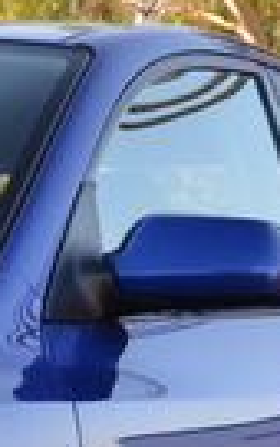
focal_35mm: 213
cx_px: -471
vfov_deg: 9.8
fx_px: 2601
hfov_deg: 5.8
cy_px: 419
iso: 250
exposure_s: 1/125
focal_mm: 26
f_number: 5.6
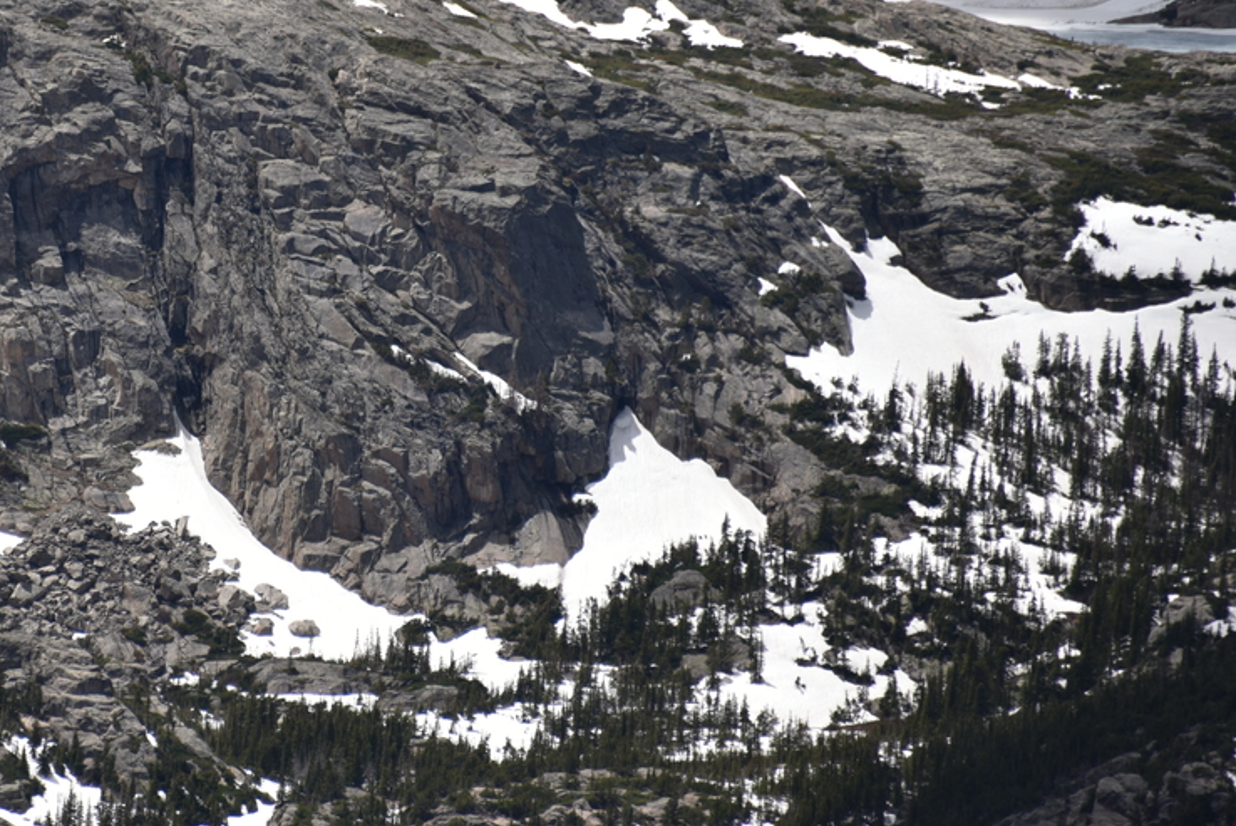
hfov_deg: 4.0
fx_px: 17863
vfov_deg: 2.6
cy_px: 225
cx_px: 221
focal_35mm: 520
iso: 100
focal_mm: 300
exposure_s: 1/640
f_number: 7.1
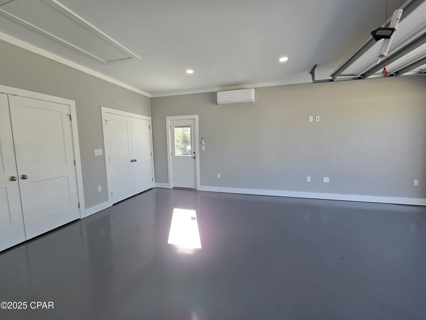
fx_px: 160
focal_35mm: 13
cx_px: 213
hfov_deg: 106.2
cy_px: 160
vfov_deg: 89.9
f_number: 2.2
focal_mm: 2.2
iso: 50
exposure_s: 1/182
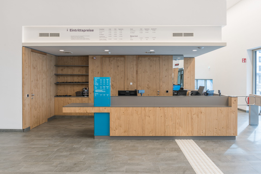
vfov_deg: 41.1
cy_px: 87
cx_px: 130
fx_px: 232
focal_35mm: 32
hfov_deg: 58.7
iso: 80
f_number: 8
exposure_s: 1/4
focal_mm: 32
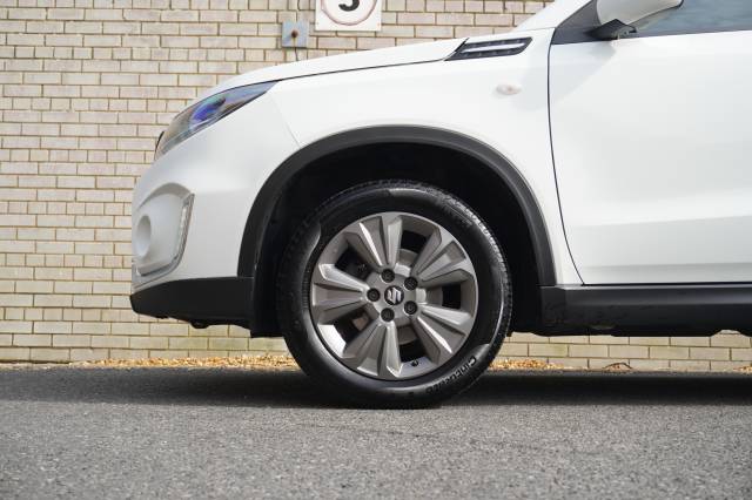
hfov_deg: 41.1
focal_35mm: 48
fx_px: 1002
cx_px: 376
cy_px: 250
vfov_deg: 28.0
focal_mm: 32
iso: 100
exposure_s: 1/160
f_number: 5
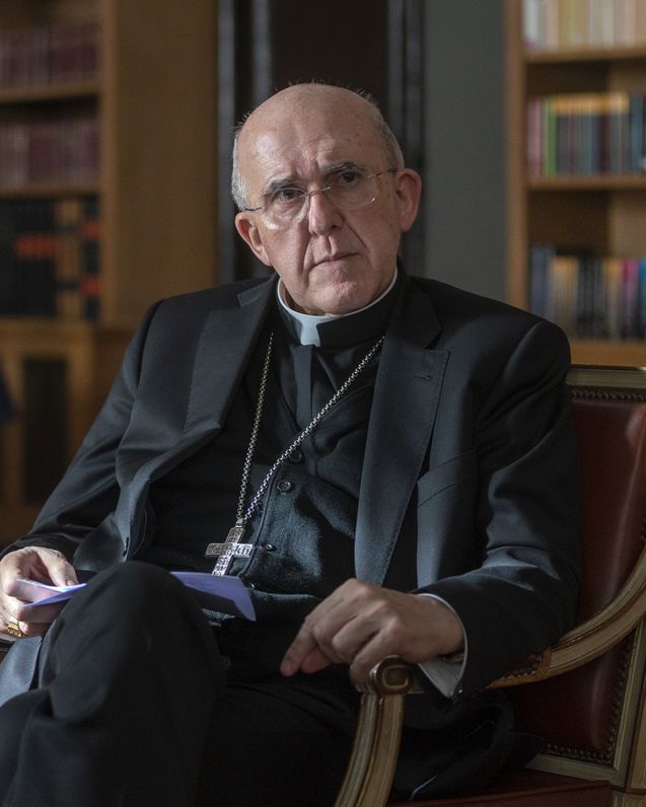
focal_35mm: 99
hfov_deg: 15.4
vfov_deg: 19.4
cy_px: 402
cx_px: 114
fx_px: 2366
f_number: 2.8
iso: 2000
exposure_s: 1/200
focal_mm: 70
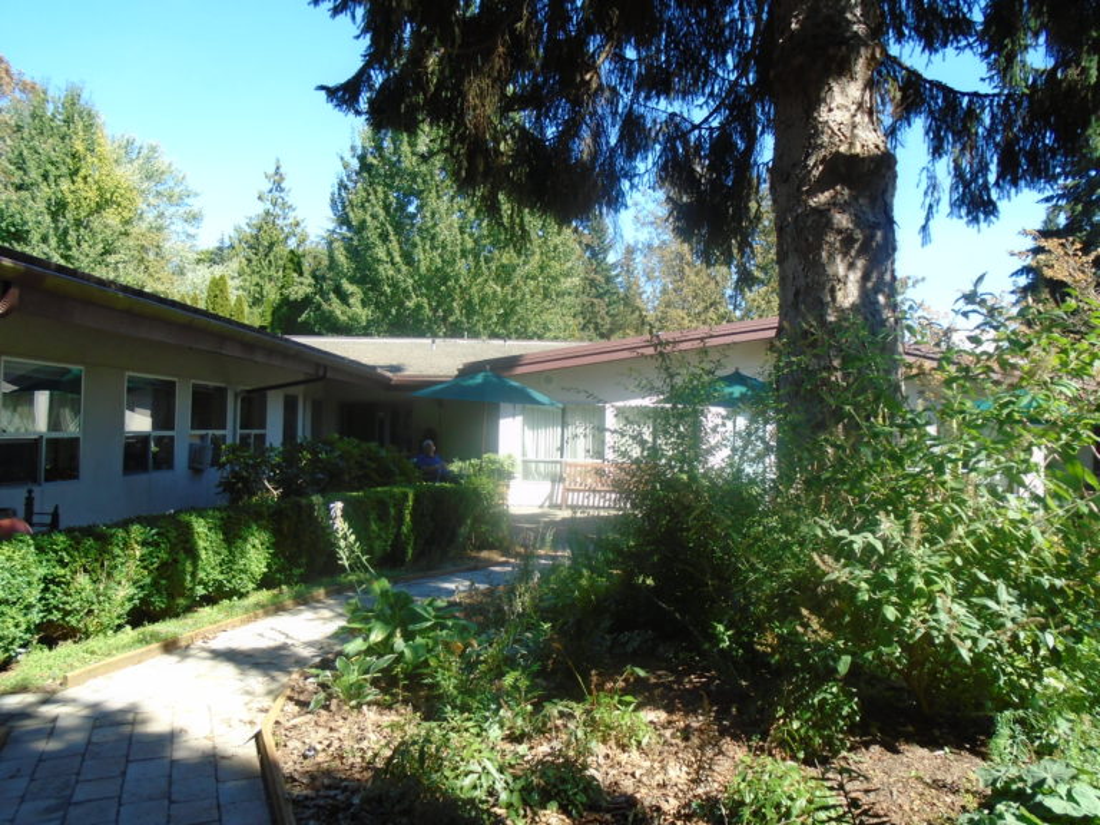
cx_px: 550
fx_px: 826
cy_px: 412
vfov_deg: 53.1
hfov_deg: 67.3
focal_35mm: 26
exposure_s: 1/250
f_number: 3.2
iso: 100
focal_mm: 4.6
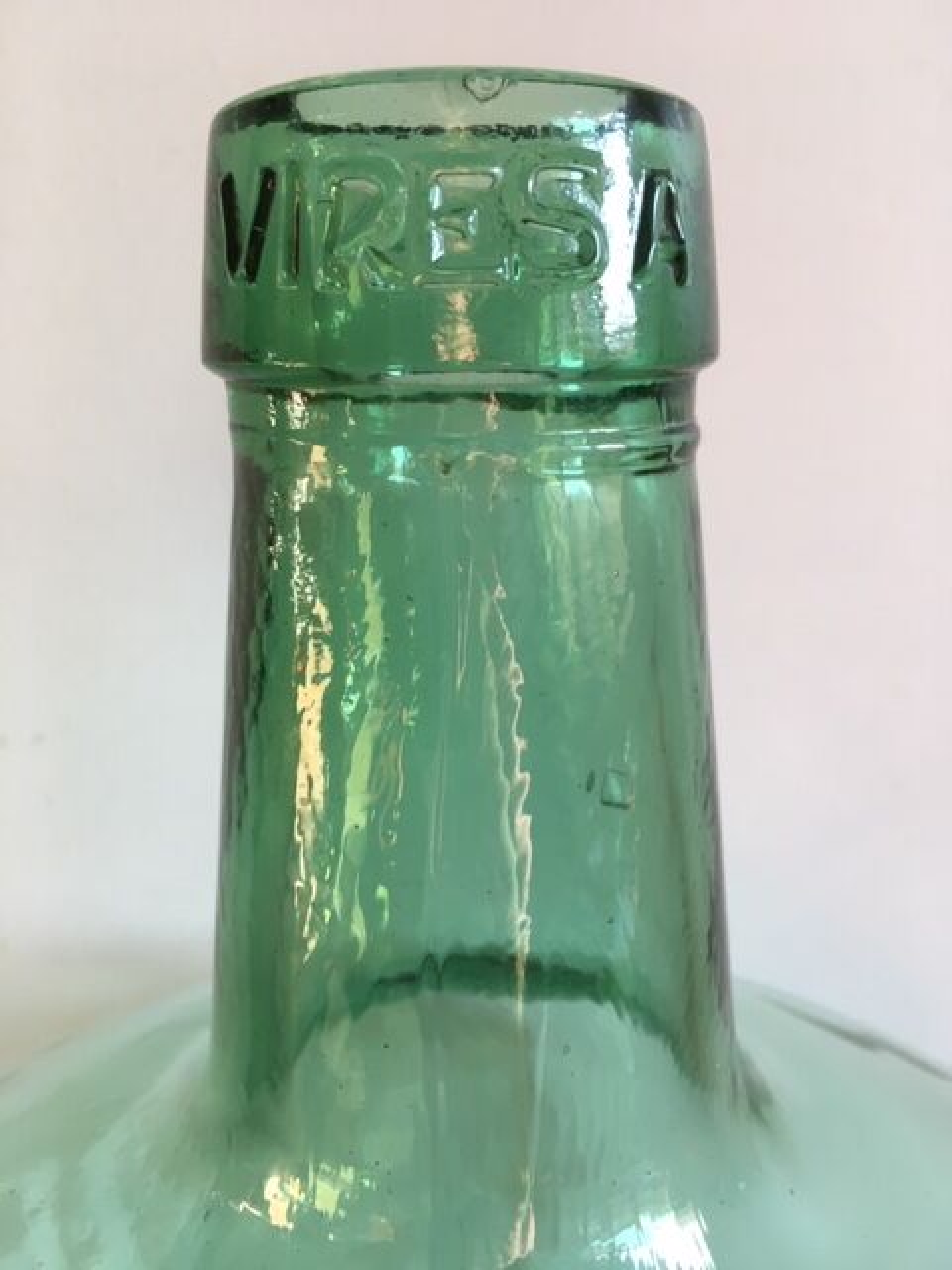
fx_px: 1063
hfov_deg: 48.2
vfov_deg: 61.7
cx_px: 476
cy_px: 635
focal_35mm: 29
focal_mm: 4.15
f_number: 2.2
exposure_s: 1/33
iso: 25
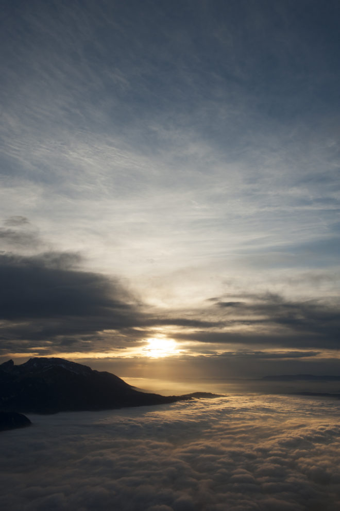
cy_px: 256
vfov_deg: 54.5
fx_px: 496
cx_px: 170
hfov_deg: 37.8
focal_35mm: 35
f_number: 13
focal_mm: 35
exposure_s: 1/500
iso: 400
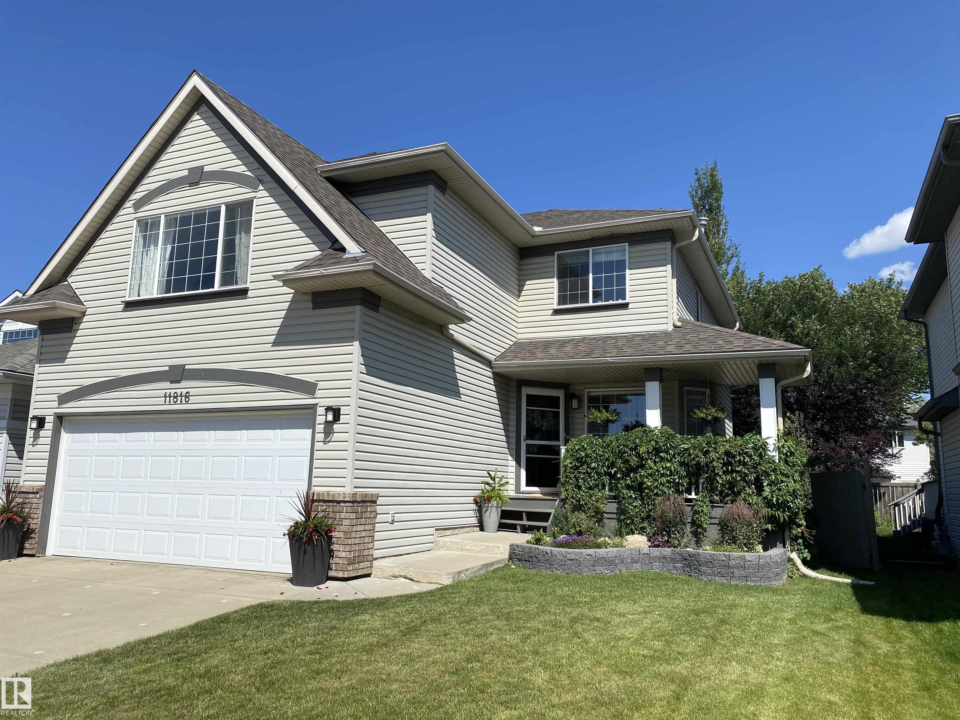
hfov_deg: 67.3
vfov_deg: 53.1
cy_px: 360
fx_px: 721
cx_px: 480
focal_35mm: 26
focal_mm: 4.25
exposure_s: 1/3731
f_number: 1.8
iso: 32
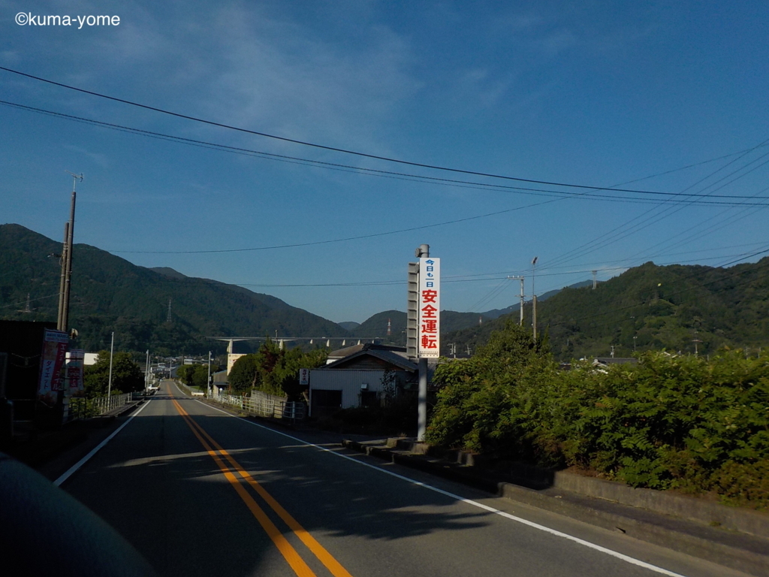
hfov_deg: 60.0
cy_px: 288
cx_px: 384
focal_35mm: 30
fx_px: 666
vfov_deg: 46.8
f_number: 6.6
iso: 125
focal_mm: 4.1
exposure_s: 1/640
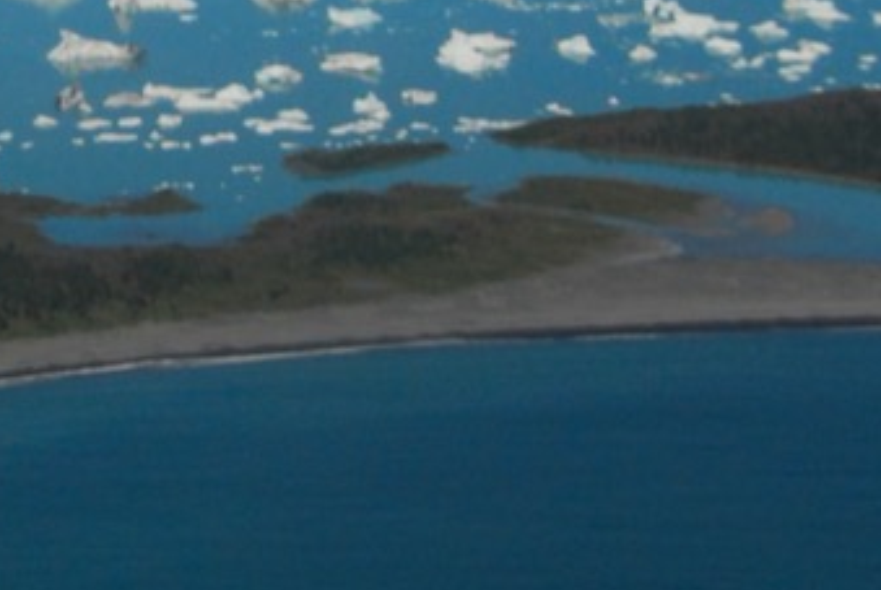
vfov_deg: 8.0
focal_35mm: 170
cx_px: 34
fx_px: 4166
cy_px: -217
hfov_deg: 12.0
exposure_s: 1/5000
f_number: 5.6
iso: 400
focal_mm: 32
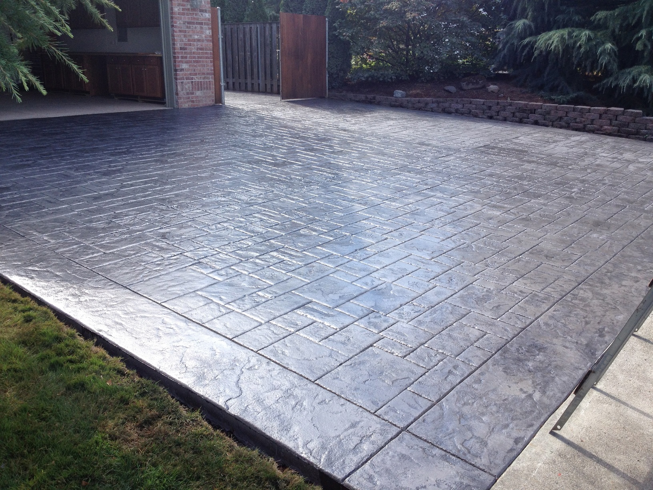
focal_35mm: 35
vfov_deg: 40.7
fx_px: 660
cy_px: 245
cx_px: 326
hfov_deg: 52.6
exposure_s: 1/400
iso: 64
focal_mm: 4.28
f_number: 2.4
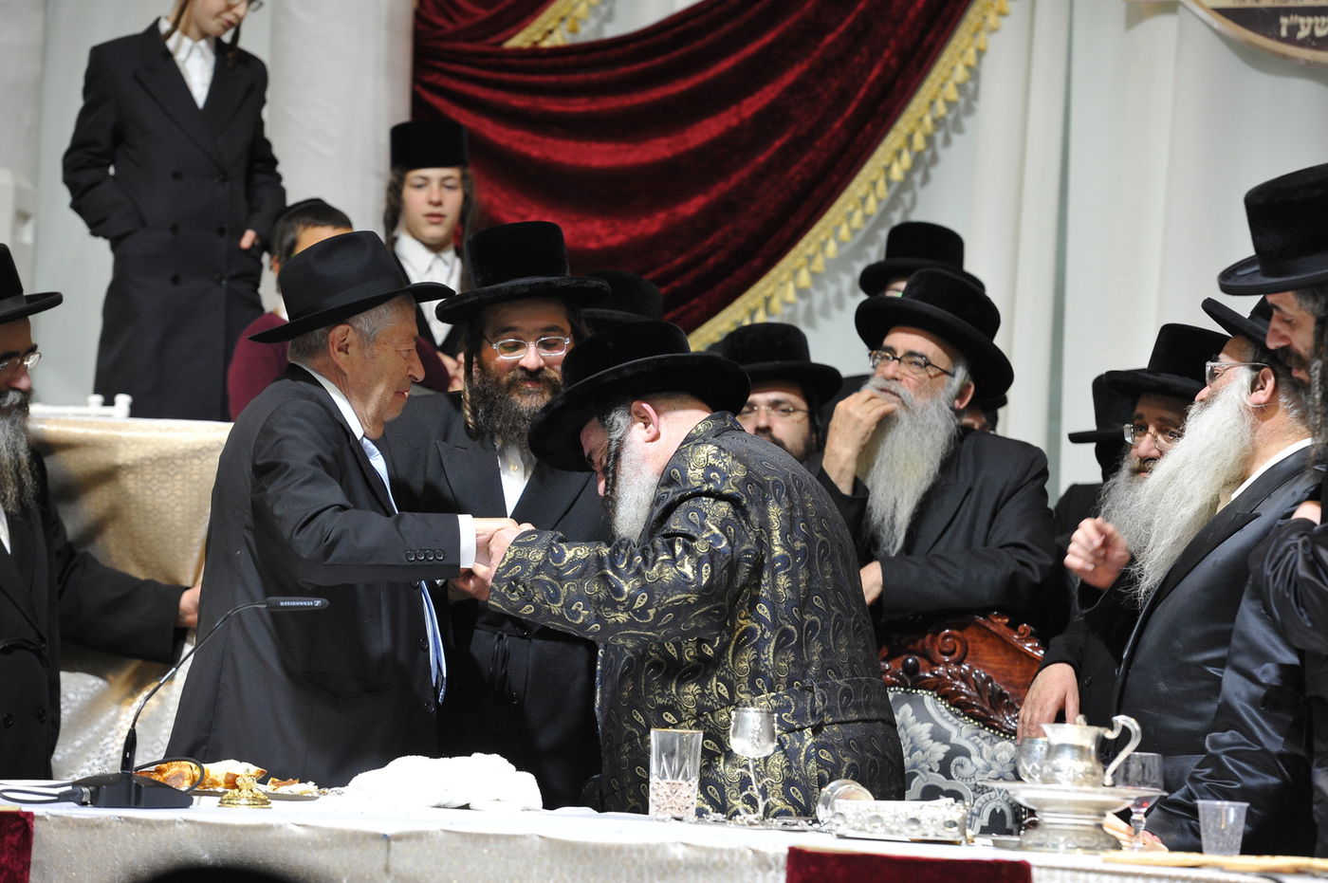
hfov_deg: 14.2
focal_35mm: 145
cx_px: 664
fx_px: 5344
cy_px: 442
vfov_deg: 9.4
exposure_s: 1/160
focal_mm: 145
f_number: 4.5
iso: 1600
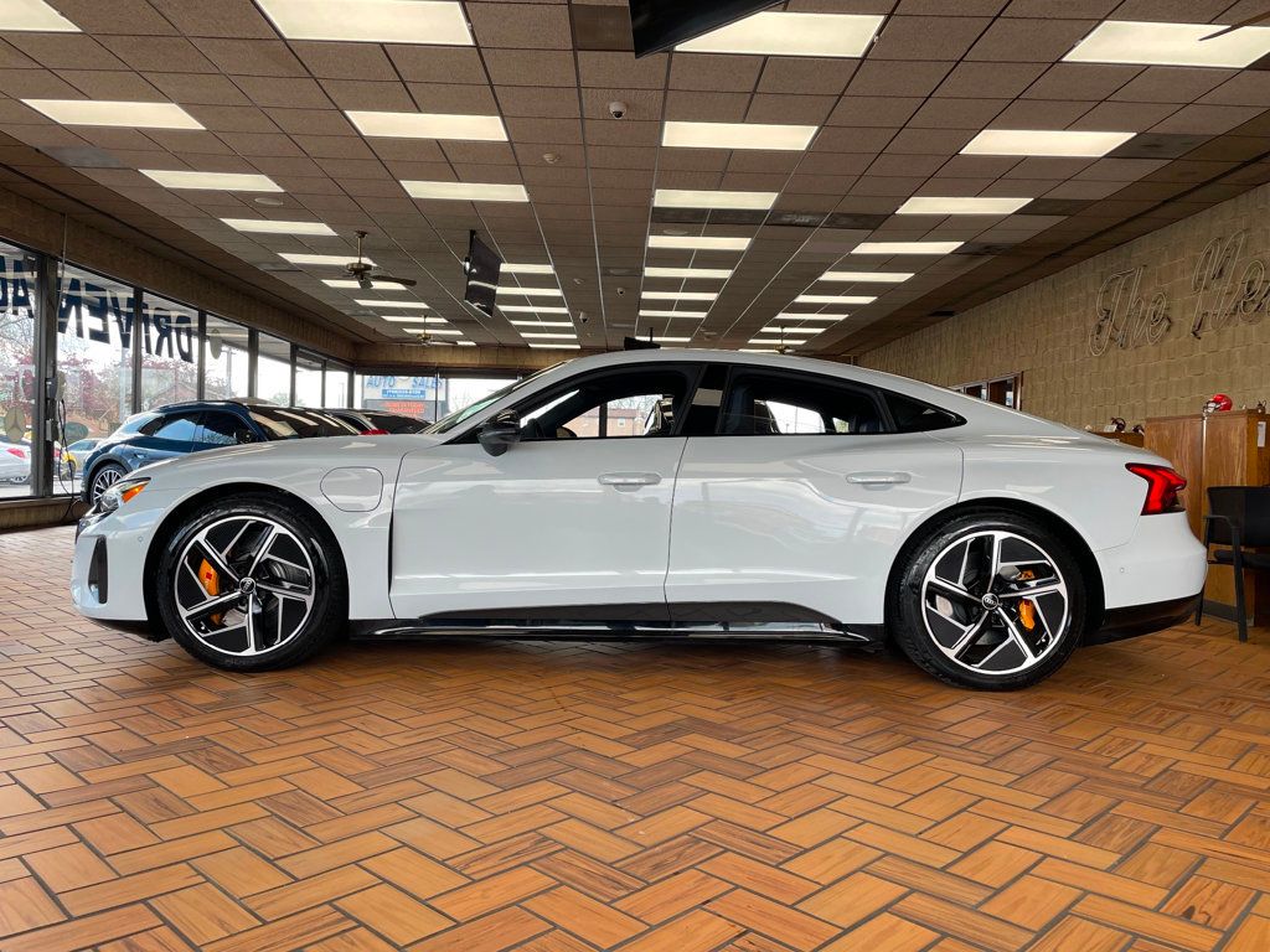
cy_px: 476
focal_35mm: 26
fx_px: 954
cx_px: 635
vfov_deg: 53.1
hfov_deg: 67.3
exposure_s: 1/266
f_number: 1.6
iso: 32
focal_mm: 4.2
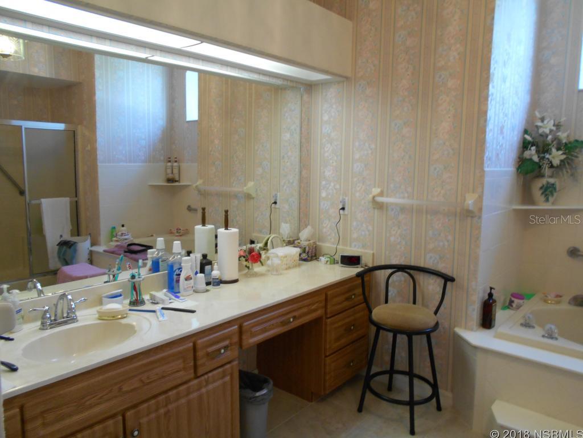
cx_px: 292
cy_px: 219
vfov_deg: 53.1
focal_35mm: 26
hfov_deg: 67.3
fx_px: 438
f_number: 3.2
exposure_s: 1/30
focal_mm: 4.6
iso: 220
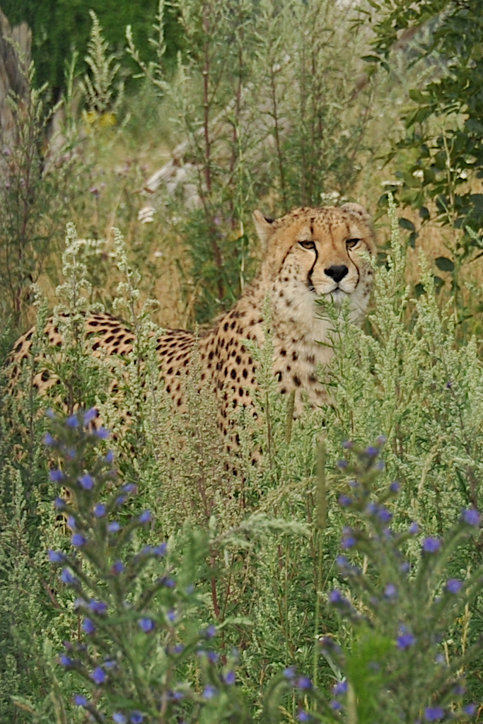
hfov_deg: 8.7
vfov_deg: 13.0
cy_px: 362
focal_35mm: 158
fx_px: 3168
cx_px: 242
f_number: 8
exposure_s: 1/100
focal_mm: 105
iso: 200
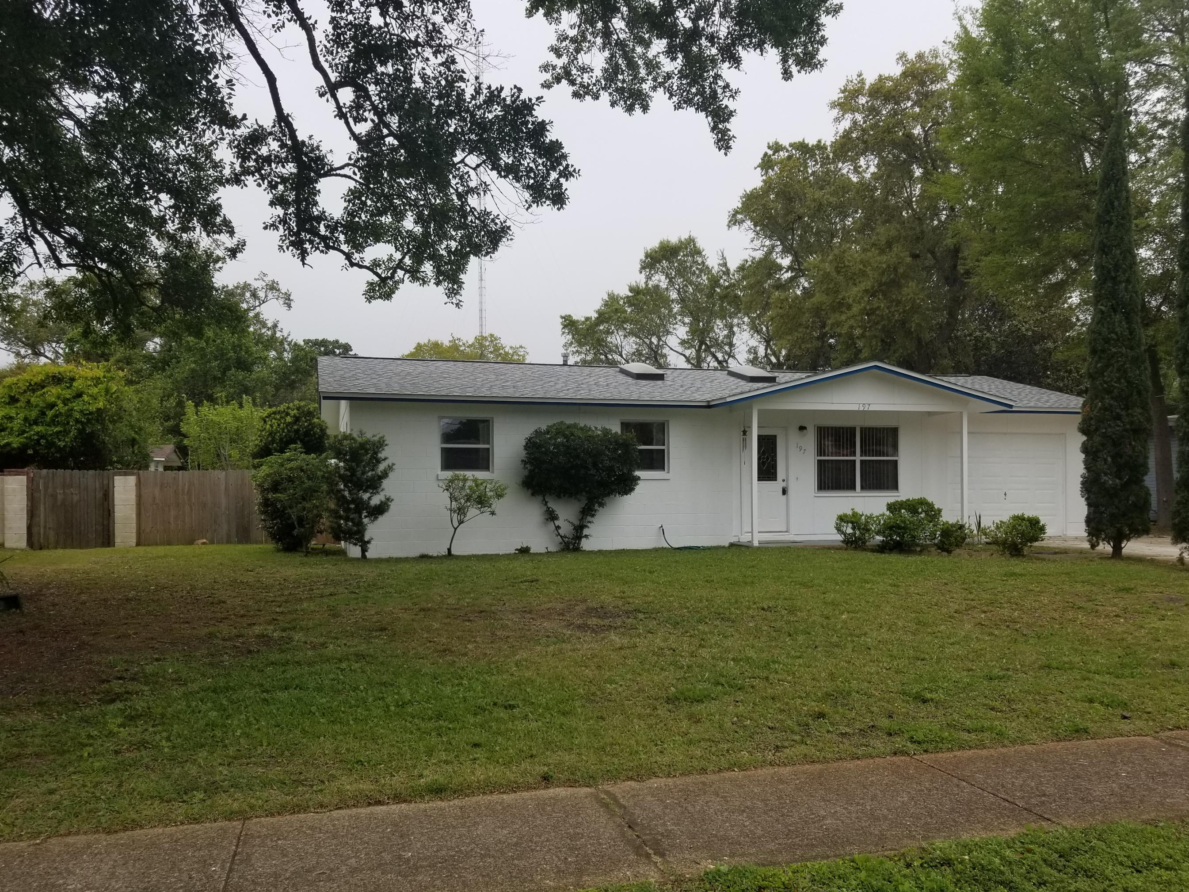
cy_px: 471
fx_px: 996
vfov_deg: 48.2
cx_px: 635
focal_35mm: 29
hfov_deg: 61.6
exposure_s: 1/1932
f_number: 1.7
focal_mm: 4.3
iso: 50
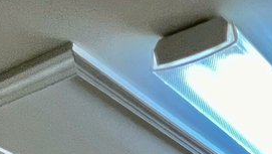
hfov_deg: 23.0
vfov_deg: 8.9
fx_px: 570
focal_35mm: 79
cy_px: 565
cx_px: 377
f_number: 1.8
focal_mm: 1.57
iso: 160
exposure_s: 1/120
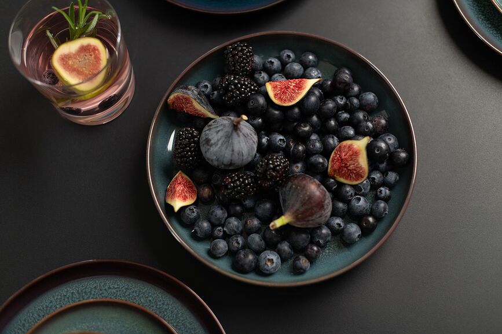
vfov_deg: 27.0
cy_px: 167
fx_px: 697
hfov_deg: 39.6
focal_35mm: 50
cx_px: 251
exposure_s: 1/125
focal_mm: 50
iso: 500
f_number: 2.2
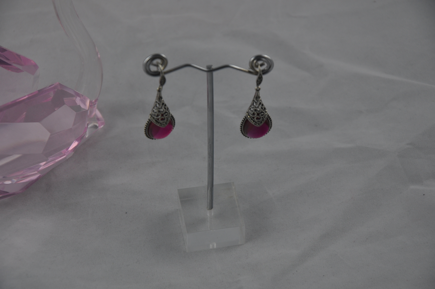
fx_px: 1901
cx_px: 218
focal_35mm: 158
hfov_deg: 13.1
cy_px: 144
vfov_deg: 8.7
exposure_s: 1/30
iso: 250
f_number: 8
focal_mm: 105
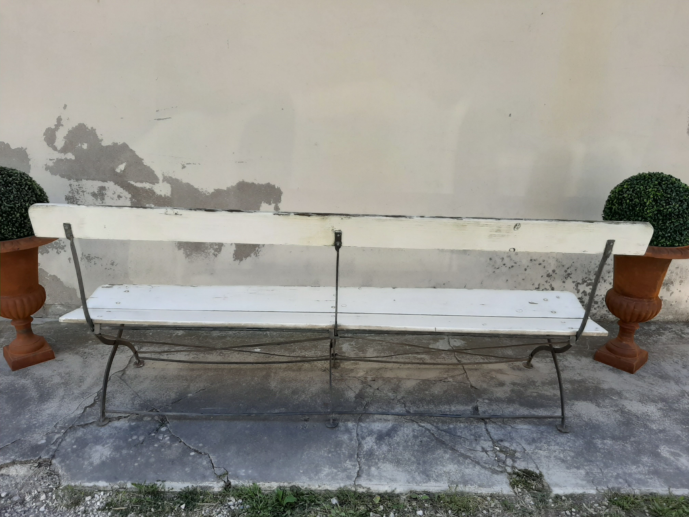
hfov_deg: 67.3
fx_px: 518
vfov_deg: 53.1
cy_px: 258
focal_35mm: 26
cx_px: 344
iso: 40
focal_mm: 3.93
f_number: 1.7
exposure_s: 1/1284
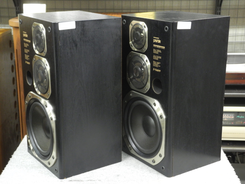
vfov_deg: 24.0
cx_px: 122
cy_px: 92
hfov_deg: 31.7
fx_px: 432
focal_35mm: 61
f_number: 3.5
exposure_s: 1/7.3
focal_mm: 13
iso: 400
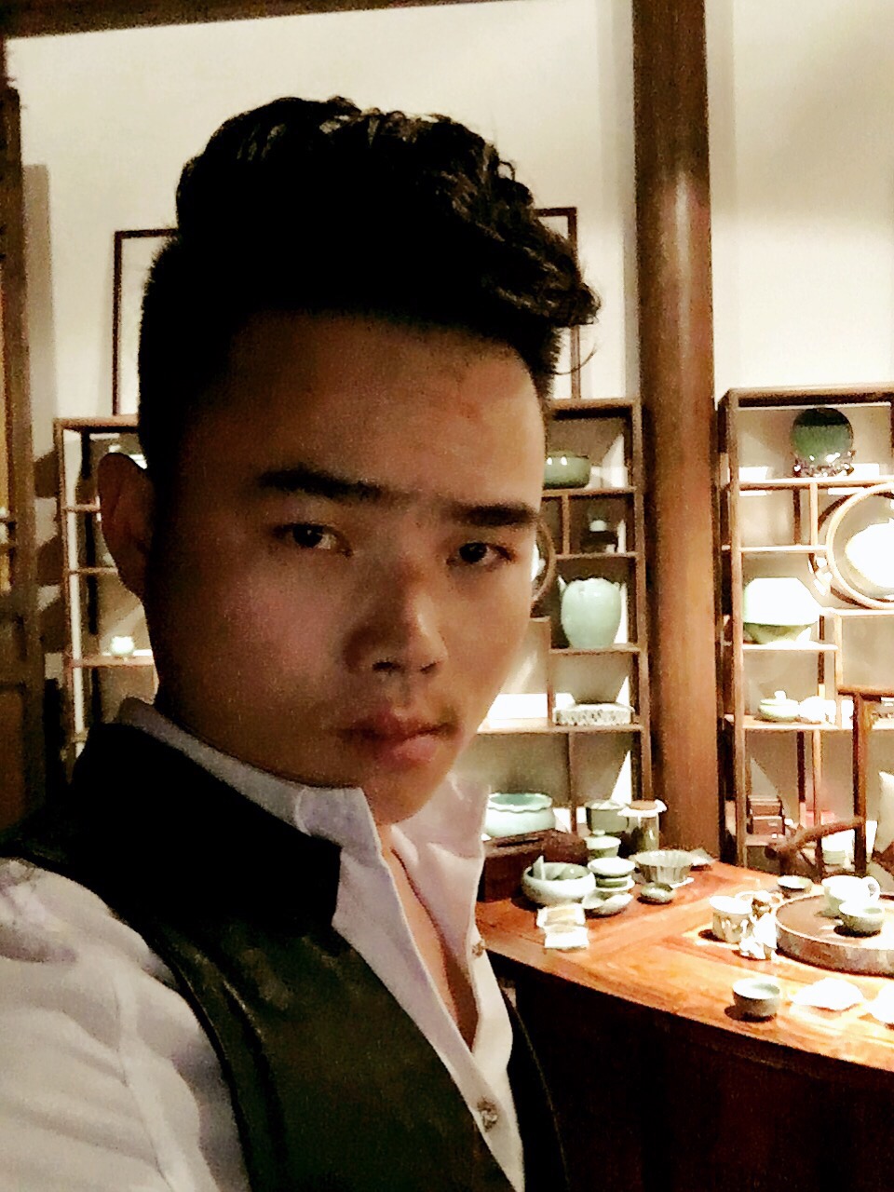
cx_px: 447
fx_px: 1067
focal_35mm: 31
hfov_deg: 45.4
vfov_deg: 58.4
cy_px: 596
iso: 1600
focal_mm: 2.65
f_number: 2.2
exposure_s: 1/17
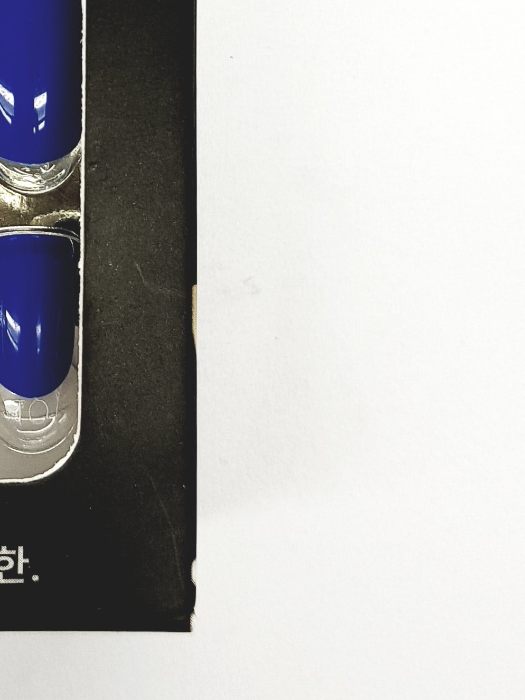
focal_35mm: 79
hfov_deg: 17.5
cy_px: -48
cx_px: -151
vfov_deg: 23.4
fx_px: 1598
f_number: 1.7
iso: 40
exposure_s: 1/157
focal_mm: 4.3
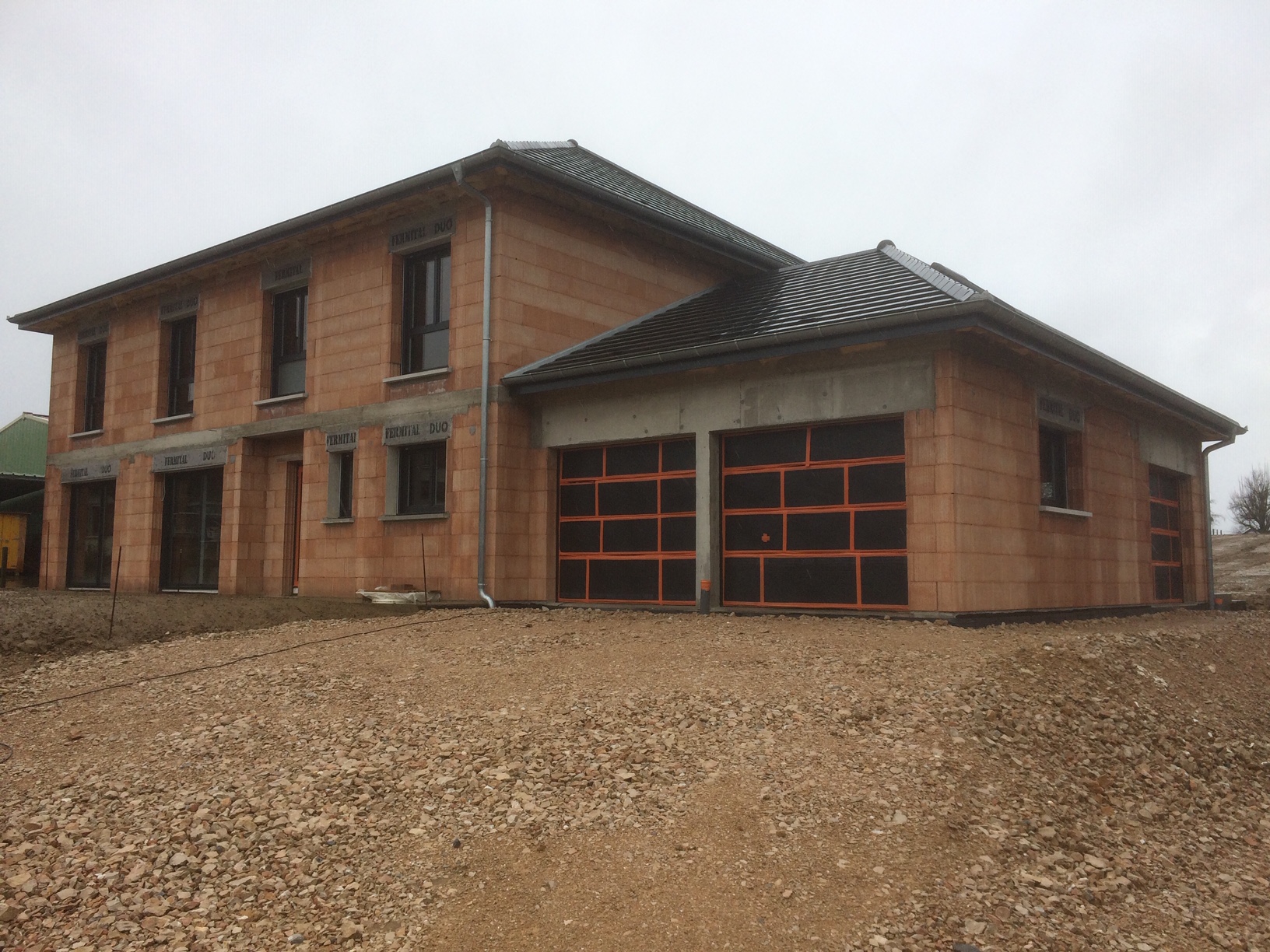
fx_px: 1064
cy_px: 476
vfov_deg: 48.2
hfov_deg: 61.7
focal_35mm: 29
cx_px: 635
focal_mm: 4.15
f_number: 2.2
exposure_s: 1/488
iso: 32
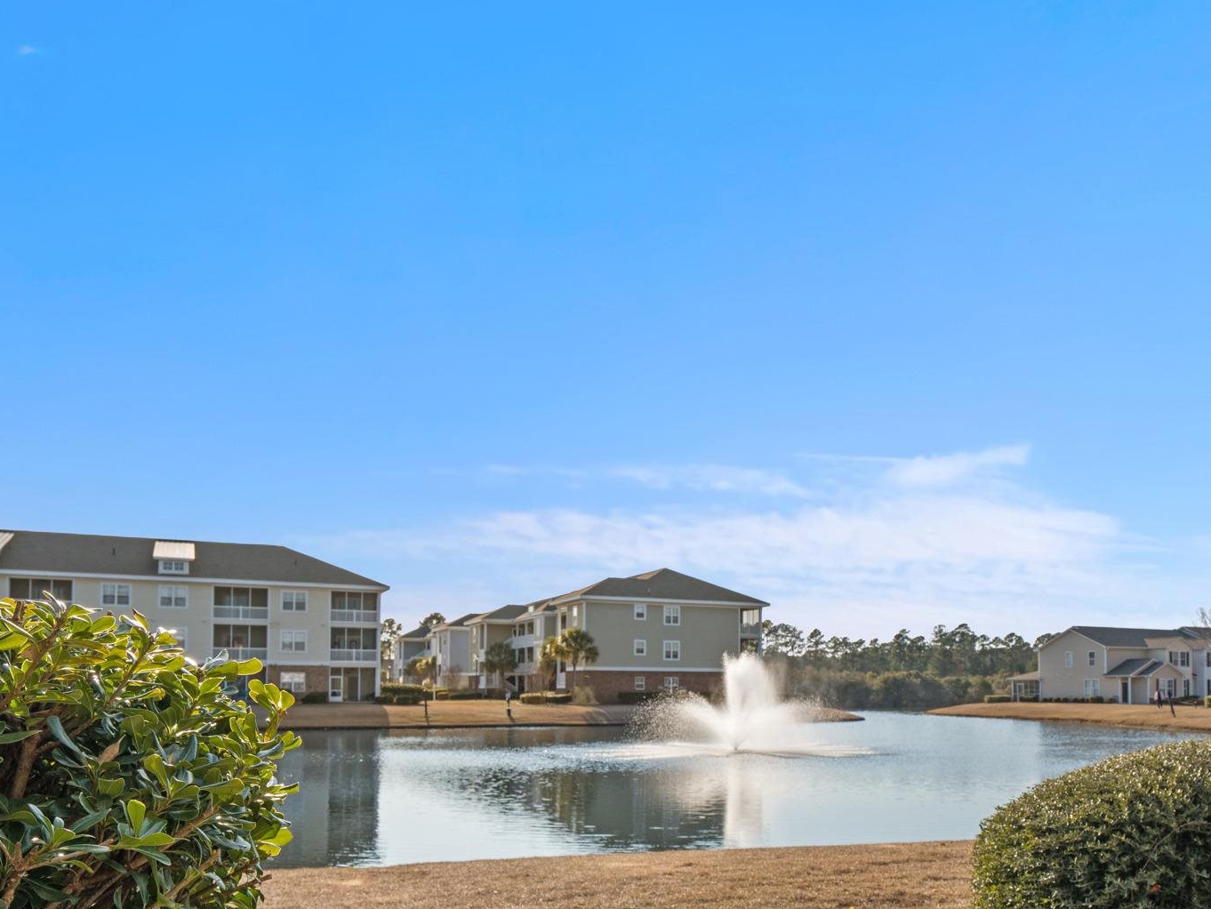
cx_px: 738
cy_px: 648
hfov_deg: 59.4
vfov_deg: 45.6
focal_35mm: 30
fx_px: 1050
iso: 200
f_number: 8
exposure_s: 1/1000
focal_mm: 17
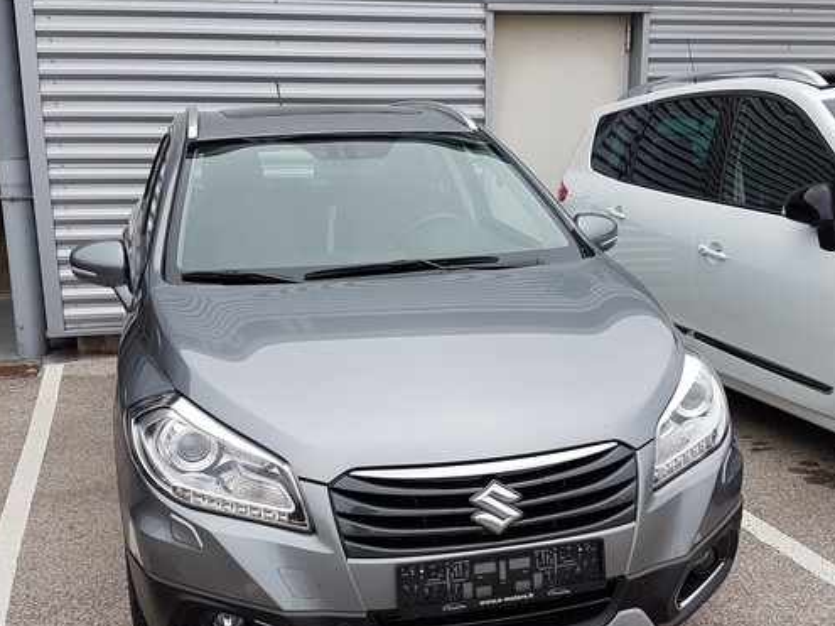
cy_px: 402
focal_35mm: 42
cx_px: 415
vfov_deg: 34.1
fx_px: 1013
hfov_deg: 44.8
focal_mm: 4.2
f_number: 1.7
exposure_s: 1/190
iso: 40
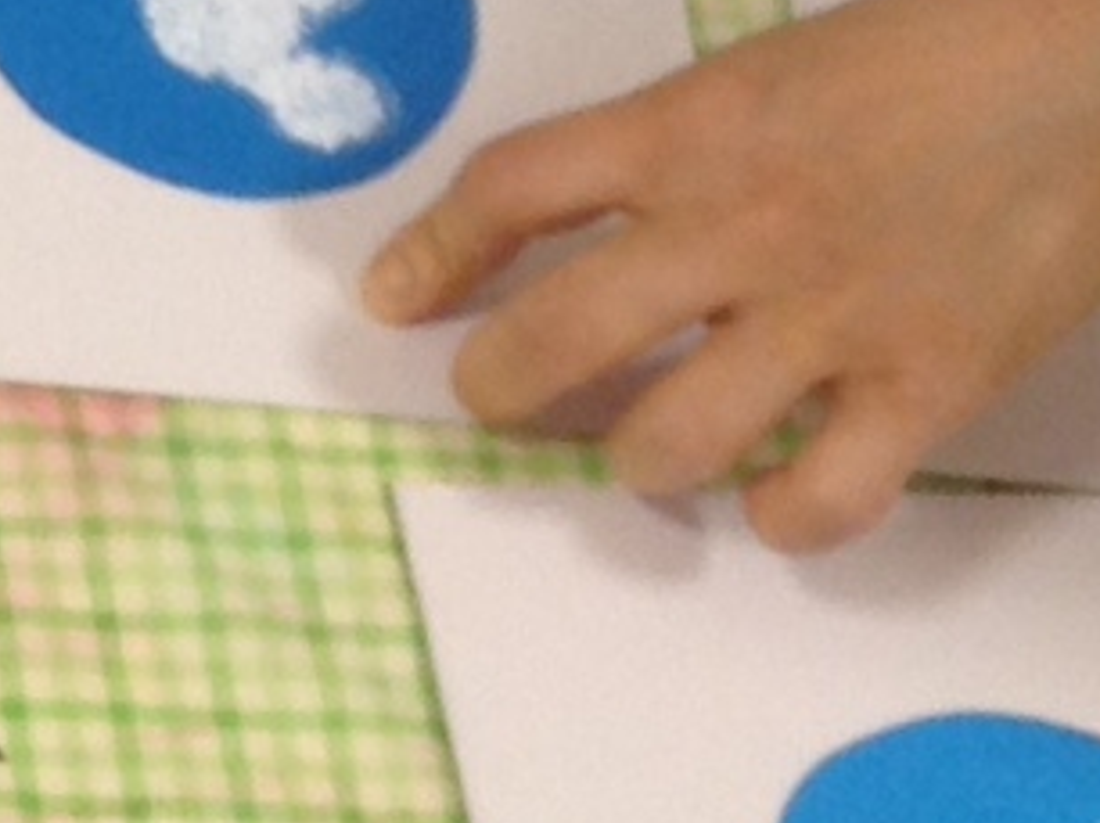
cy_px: 234
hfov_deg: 8.5
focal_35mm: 221
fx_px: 7017
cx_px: -1046
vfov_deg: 6.7
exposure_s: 1/30
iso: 32
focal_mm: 3.3
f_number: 2.4
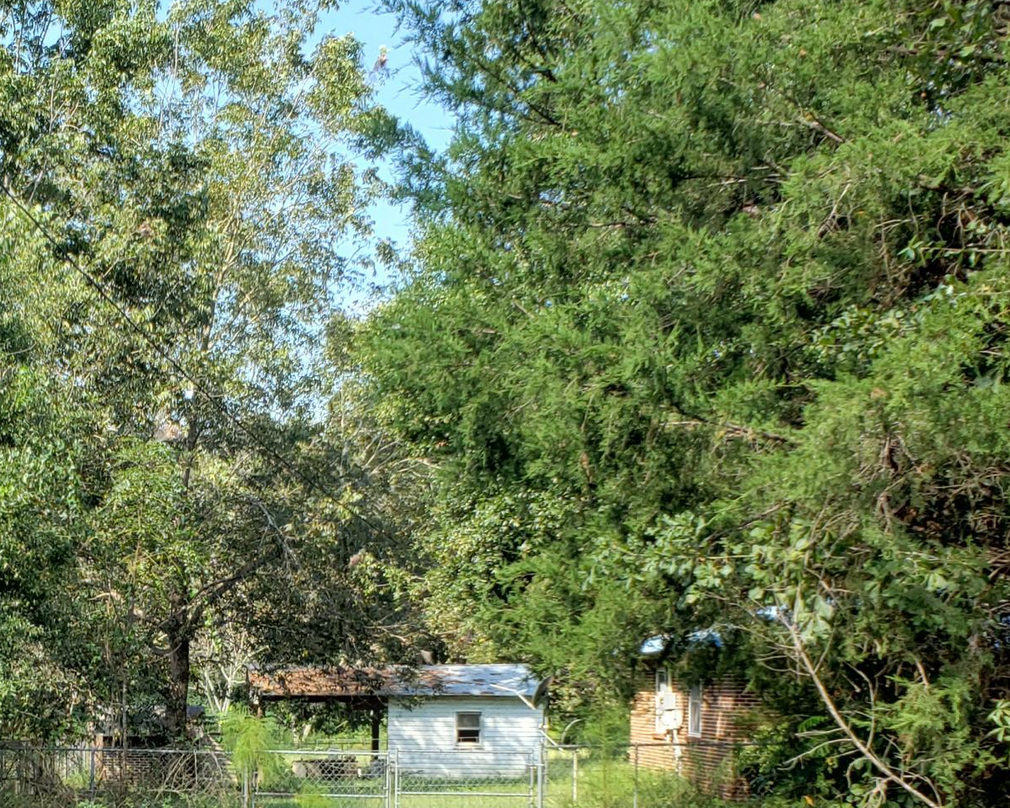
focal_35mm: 63
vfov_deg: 23.8
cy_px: 678
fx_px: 1884
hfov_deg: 29.1
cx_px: 147
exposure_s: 1/427
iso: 50
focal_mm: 4.3
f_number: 2.4
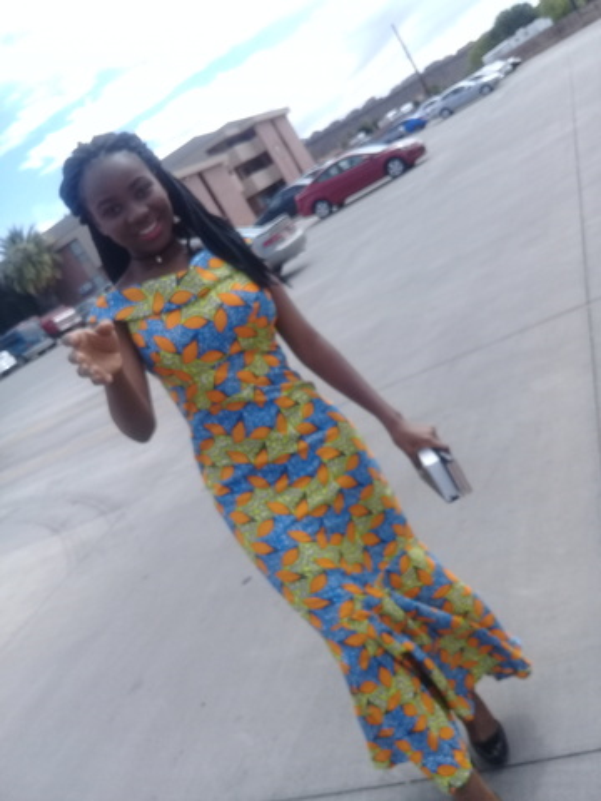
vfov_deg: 58.4
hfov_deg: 45.4
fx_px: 718
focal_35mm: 31
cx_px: 300
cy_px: 400
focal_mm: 3.3
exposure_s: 1/696
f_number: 2.2
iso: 50
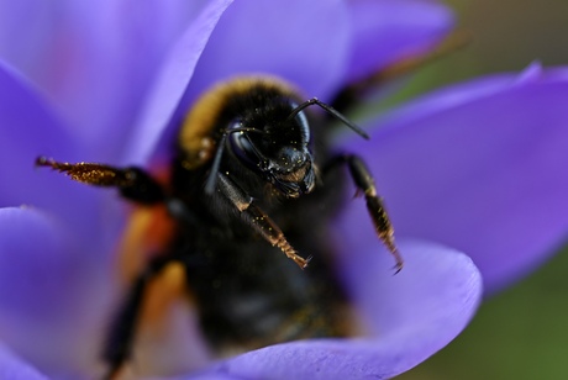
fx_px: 2488
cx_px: 284
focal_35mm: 158
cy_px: 190
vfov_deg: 8.7
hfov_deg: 13.0
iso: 100
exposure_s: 1/100
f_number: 3.8
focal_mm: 105
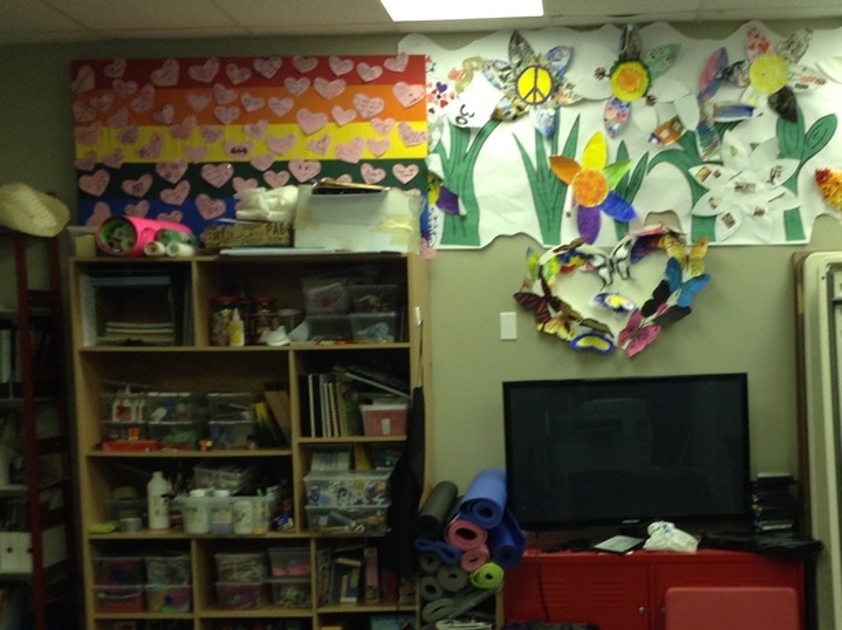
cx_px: 524
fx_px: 1336
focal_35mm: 55
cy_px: 444
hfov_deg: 34.8
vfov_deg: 26.3
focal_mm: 3.3
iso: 50
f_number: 2.4
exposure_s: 1/24
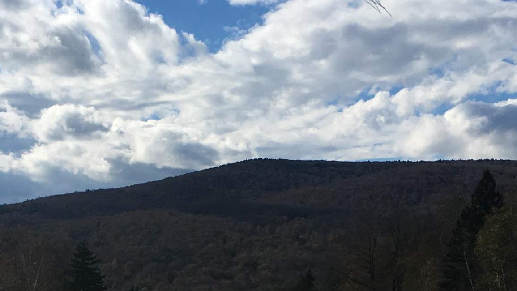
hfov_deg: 25.3
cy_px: 339
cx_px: 236
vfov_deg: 14.0
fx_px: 1152
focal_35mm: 84
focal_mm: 4.15
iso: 25
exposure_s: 1/3663
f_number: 2.2
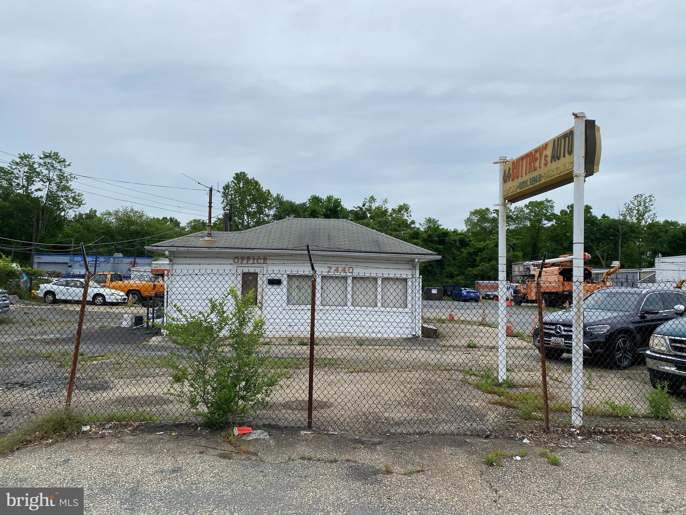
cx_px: 343
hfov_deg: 67.3
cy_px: 258
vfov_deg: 53.1
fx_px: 515
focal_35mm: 26
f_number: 1.8
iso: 32
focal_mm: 4.25
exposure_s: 1/2688
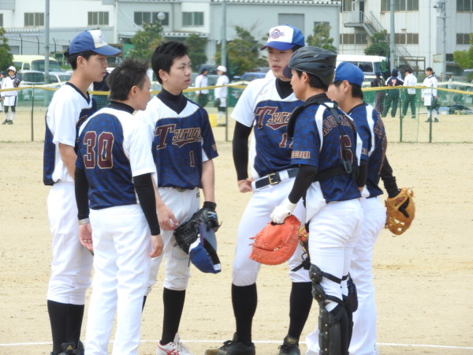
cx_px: 236
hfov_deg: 6.6
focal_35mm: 300
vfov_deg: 5.0
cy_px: 178
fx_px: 4099
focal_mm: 53.7
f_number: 5.5
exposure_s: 1/320
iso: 100
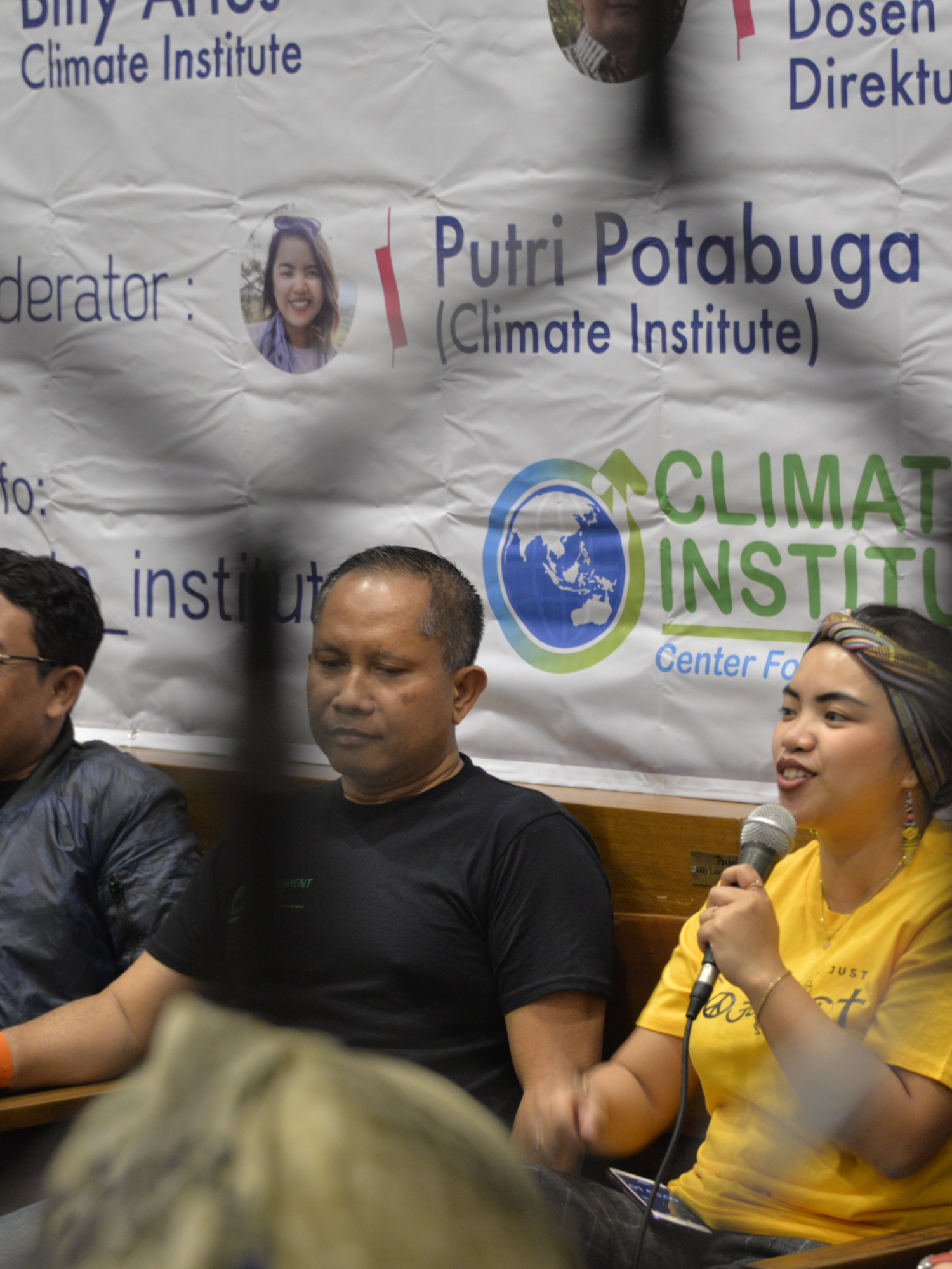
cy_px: 637
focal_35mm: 123
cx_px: 612
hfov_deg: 12.0
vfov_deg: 16.0
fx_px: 4509
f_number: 5
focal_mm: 85
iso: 1600
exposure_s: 1/15
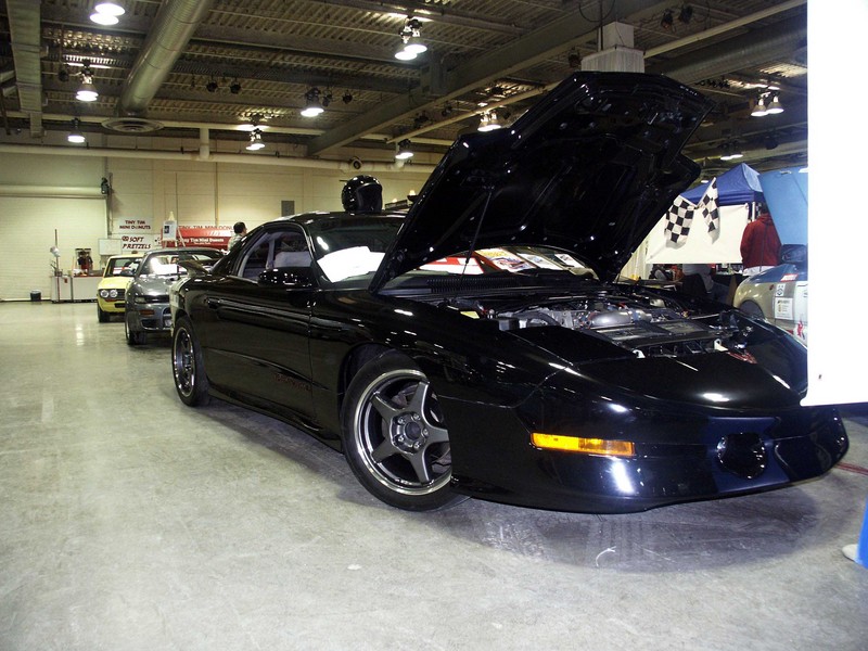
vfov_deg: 48.2
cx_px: 434
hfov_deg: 61.7
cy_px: 326
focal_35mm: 29
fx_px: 727
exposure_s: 1/45
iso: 200
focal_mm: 7.59
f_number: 2.8
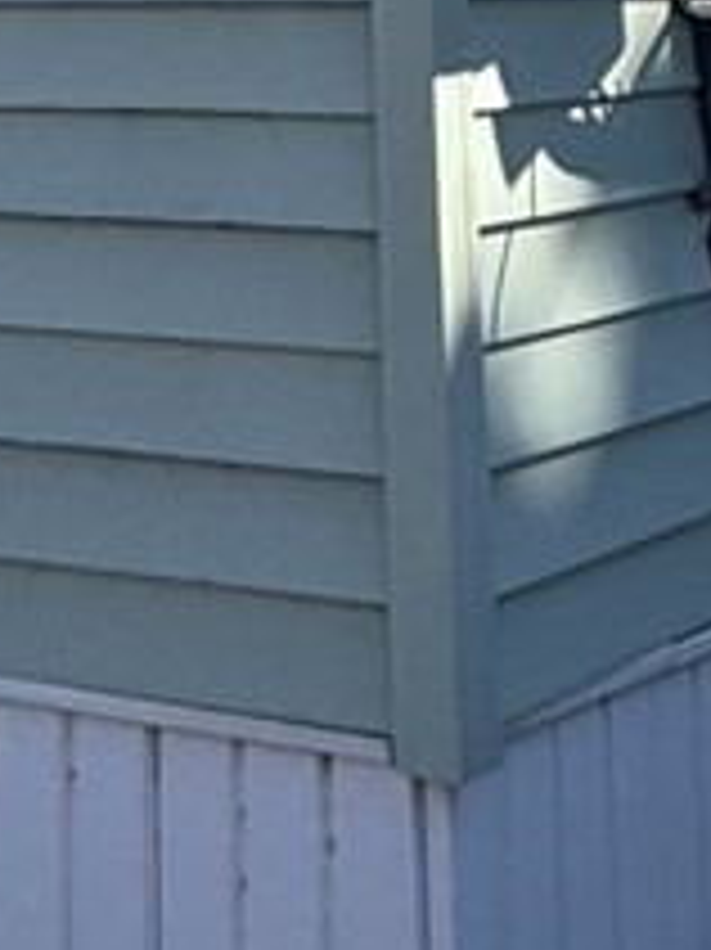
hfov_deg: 14.5
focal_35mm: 102
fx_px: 2796
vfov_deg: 13.1
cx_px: 216
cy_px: -1477
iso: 50
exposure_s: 1/1880
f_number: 2.2
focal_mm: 2.22
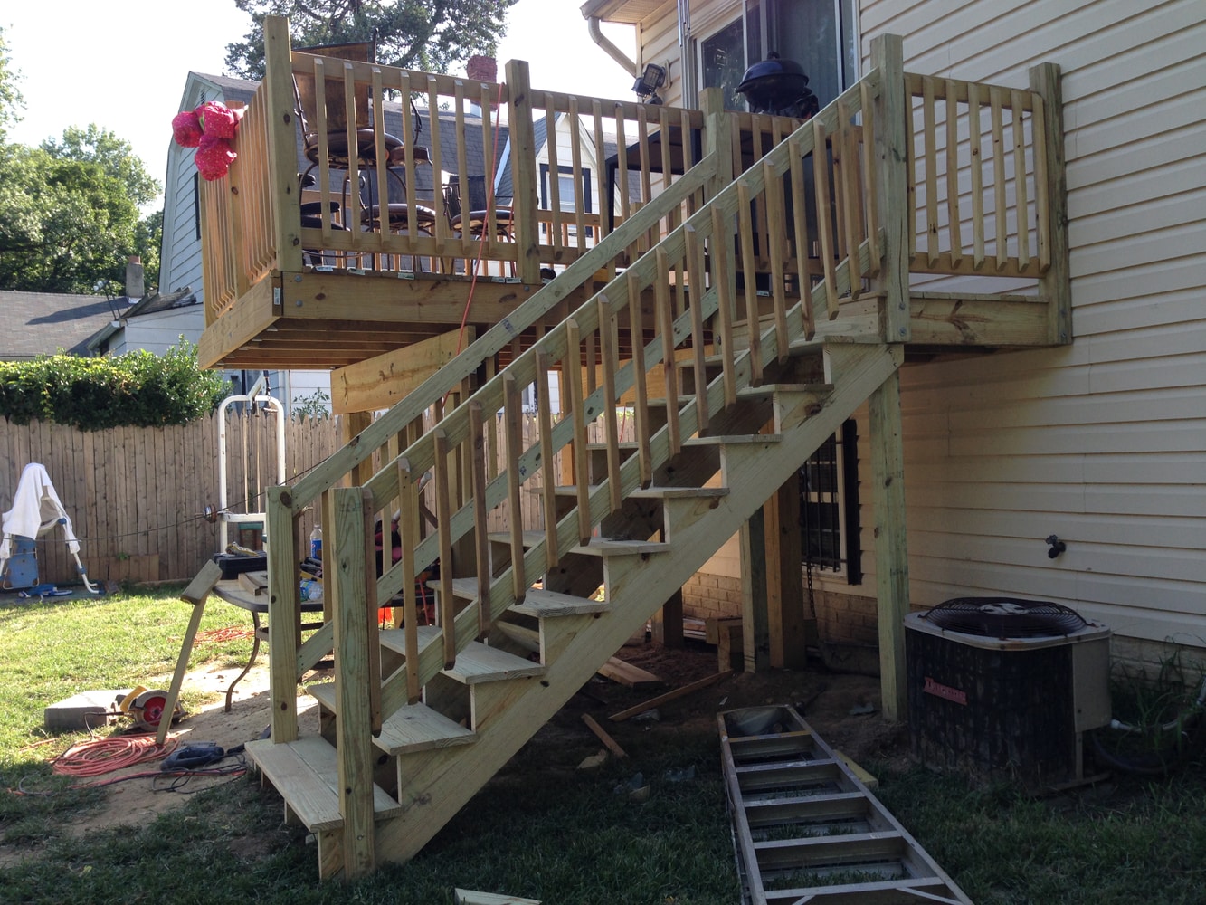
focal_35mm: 33
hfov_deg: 55.3
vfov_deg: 43.0
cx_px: 603
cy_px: 452
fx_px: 1150
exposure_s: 1/332
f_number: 2.4
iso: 50
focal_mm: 4.12
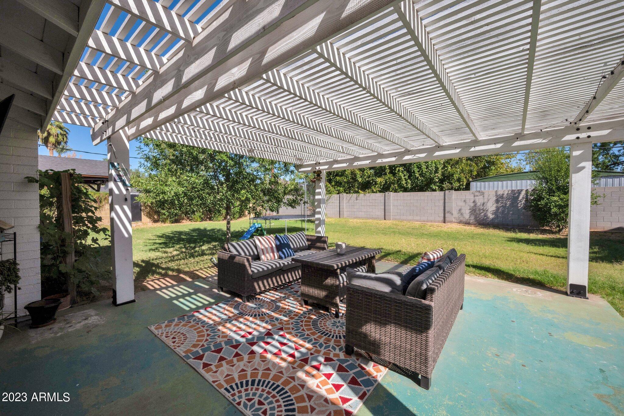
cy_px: 208
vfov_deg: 81.3
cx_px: 312
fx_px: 243
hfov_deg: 104.2
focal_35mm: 14
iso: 500
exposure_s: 1/640
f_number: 14
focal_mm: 14
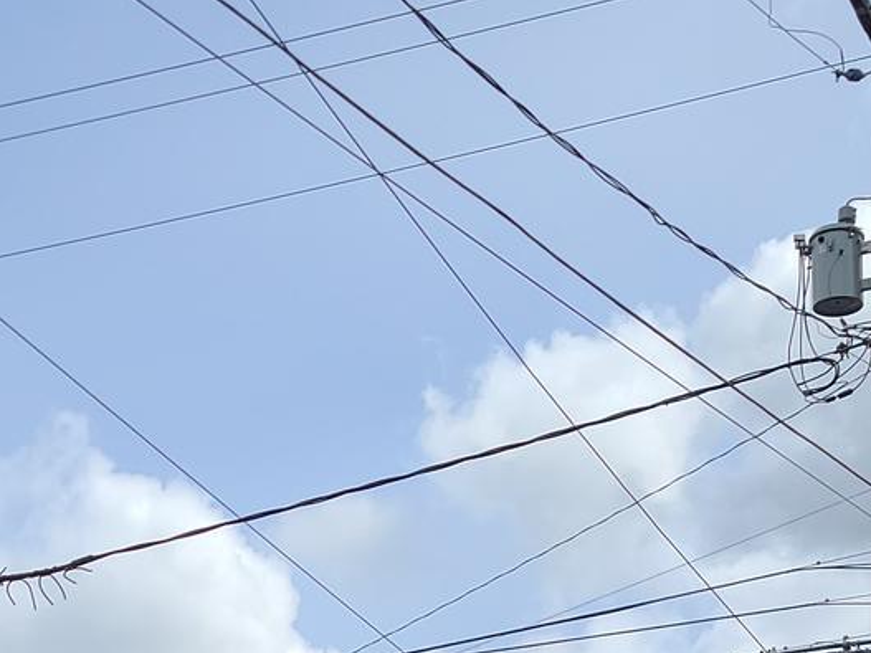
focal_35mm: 101
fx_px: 2541
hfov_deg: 19.4
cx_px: 527
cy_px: 1134
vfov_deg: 13.3
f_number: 1.8
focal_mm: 5.4
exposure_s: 1/2859
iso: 40
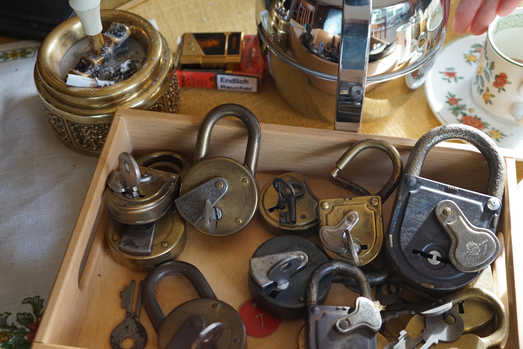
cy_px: 174
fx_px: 639
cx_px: 262
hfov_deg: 44.5
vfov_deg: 30.5
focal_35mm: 44
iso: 1250
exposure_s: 1/160
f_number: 4.5
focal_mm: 44
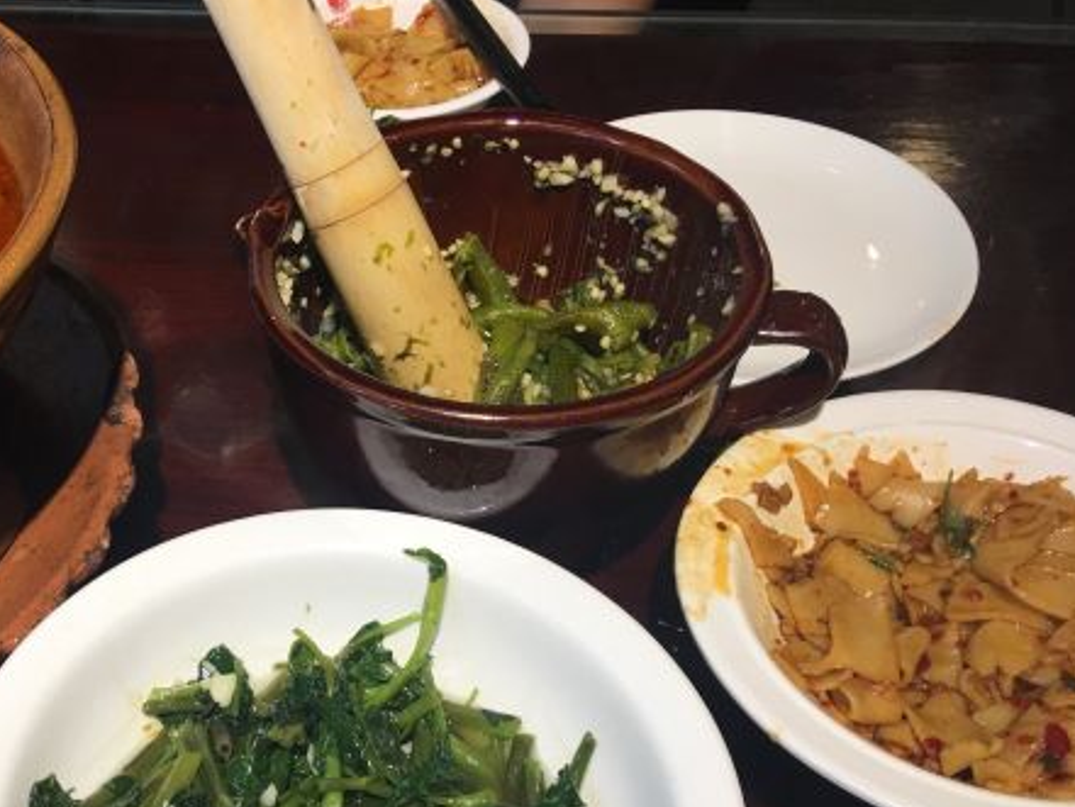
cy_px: 560
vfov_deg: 31.2
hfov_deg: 39.9
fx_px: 1429
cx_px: 244
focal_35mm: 46
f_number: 2.2
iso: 32
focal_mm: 4.15
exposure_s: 1/33
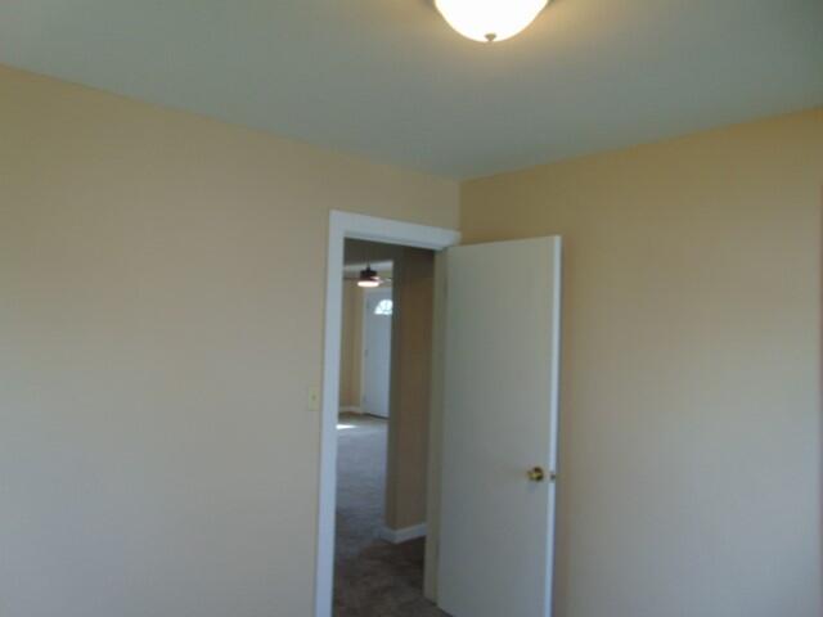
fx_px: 594
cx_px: 412
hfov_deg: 69.4
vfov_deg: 54.9
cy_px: 308
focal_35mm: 25
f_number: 3
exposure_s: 1/50
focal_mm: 4.5
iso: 80
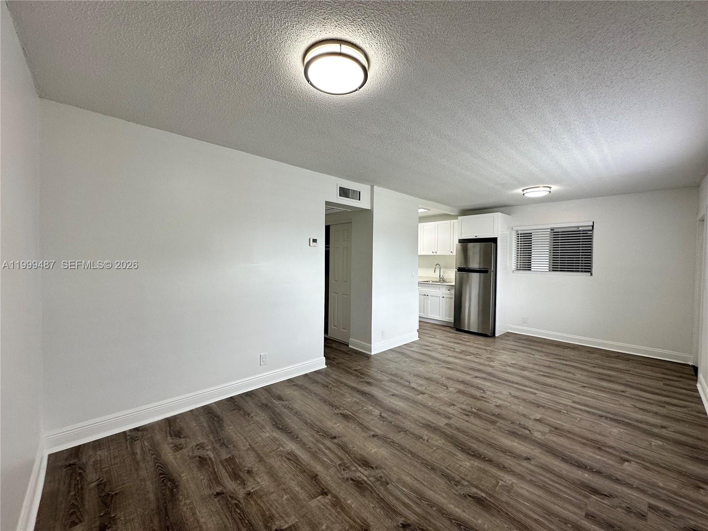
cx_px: 354
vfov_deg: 85.7
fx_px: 286
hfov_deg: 102.1
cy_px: 266
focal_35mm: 14
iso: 100
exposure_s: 1/120
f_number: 2.2
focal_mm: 2.22
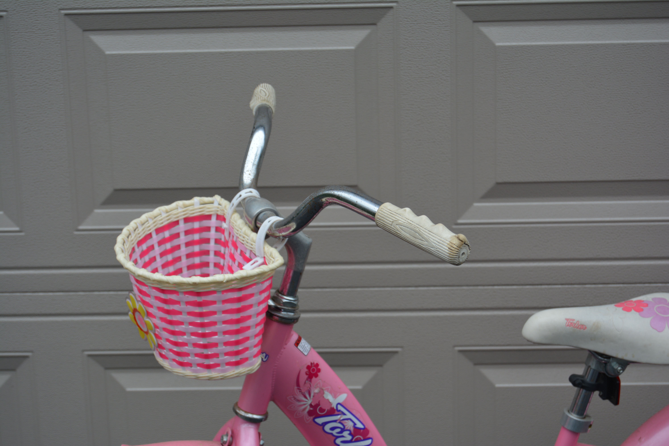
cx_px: 334
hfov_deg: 27.0
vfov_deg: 18.2
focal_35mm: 75
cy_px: 223
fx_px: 1394
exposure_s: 1/160
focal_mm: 50
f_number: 6.3
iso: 200
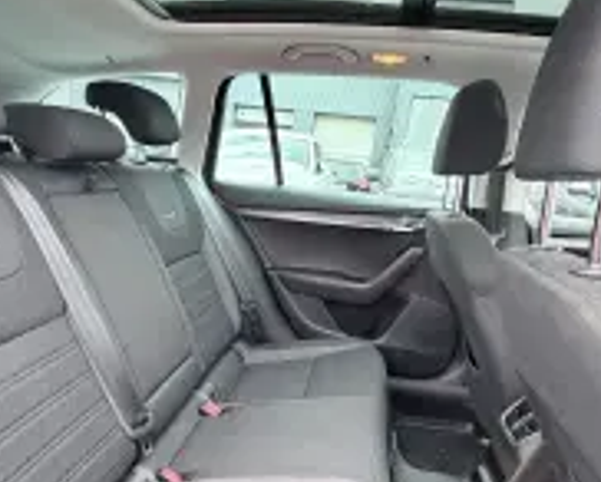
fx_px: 481
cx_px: 304
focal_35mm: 27
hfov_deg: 64.0
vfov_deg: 52.4
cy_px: 314
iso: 320
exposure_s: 1/67
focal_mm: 2.22
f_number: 2.2
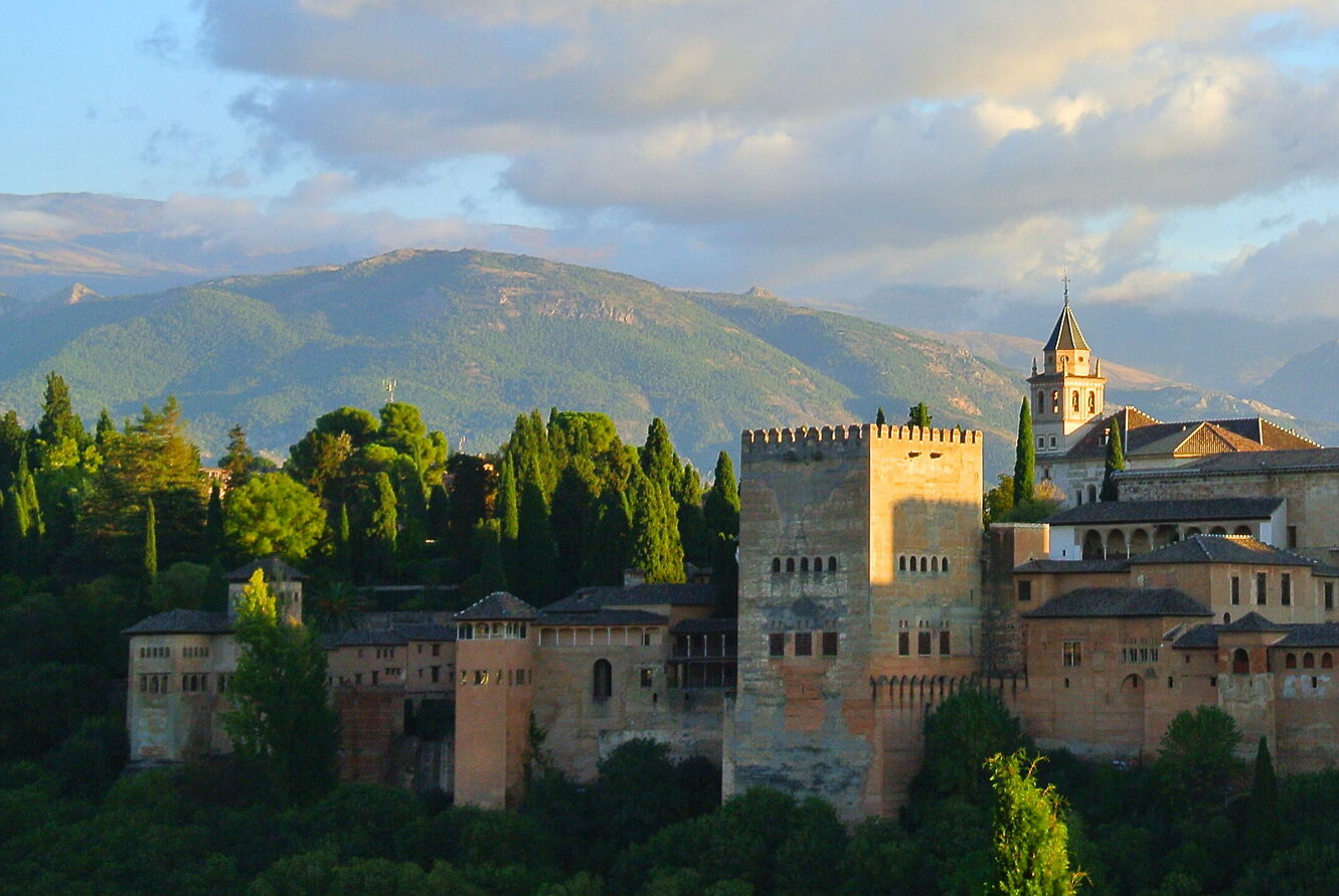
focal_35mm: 128
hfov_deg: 15.9
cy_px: 362
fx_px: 4767
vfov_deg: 10.7
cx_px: 1053
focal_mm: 26.4
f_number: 5.3
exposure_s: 1/250
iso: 180
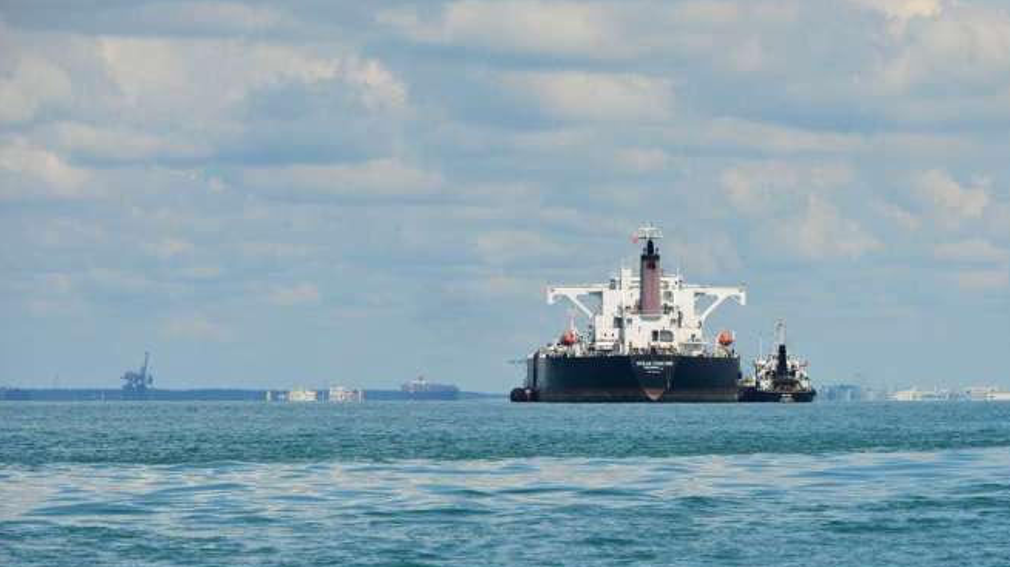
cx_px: 614
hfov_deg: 8.4
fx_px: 6854
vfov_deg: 4.7
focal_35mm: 256
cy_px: 310
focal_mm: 200
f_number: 9
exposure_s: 1/320
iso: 100
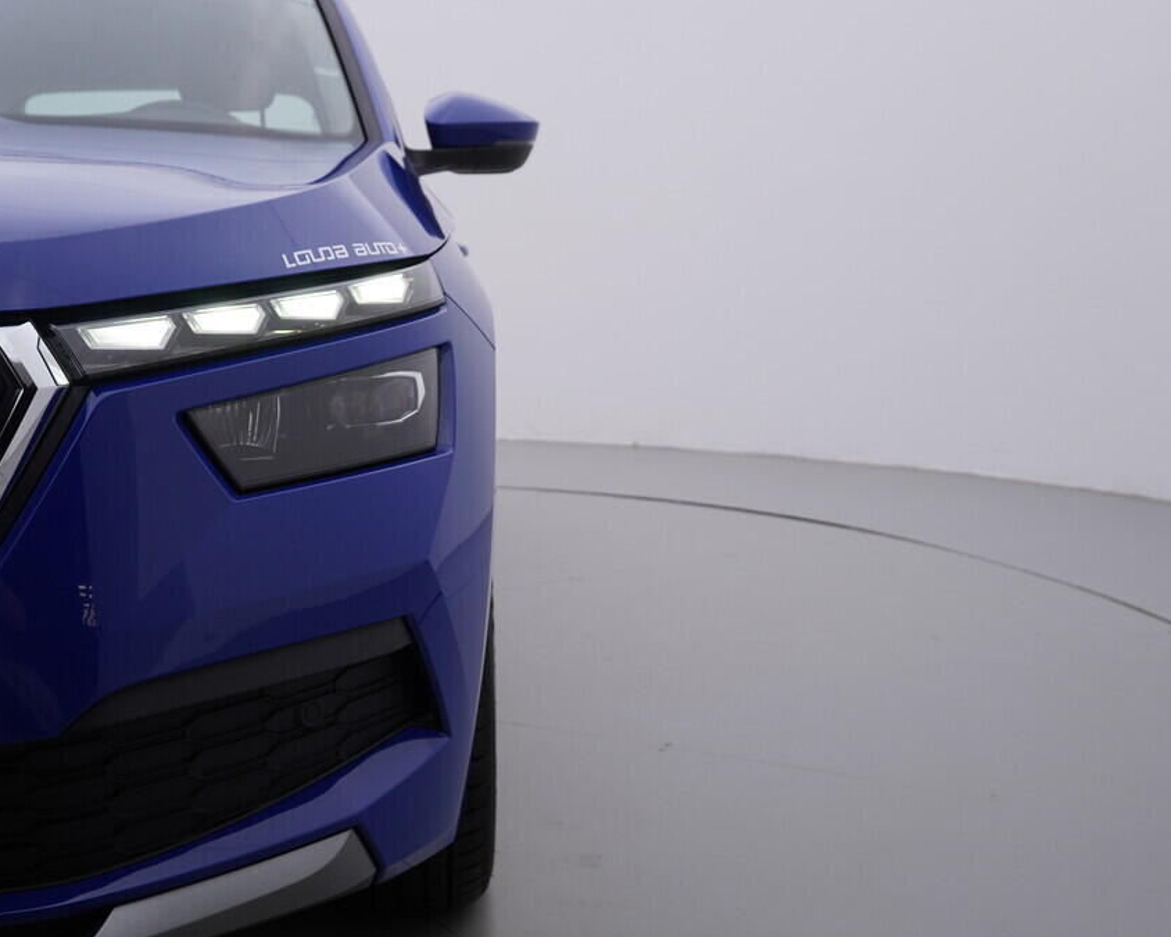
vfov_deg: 36.5
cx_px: 502
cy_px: 471
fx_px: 1421
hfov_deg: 44.7
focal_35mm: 41
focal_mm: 24
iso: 125
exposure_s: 1/100
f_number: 4.5
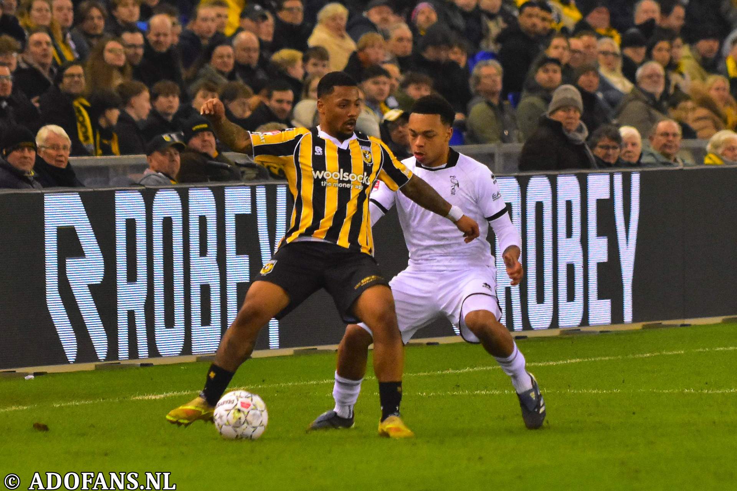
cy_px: 246
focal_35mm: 270
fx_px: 5527
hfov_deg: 7.6
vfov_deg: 5.1
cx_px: 368
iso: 3600
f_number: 2.8
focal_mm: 180
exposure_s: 1/1000
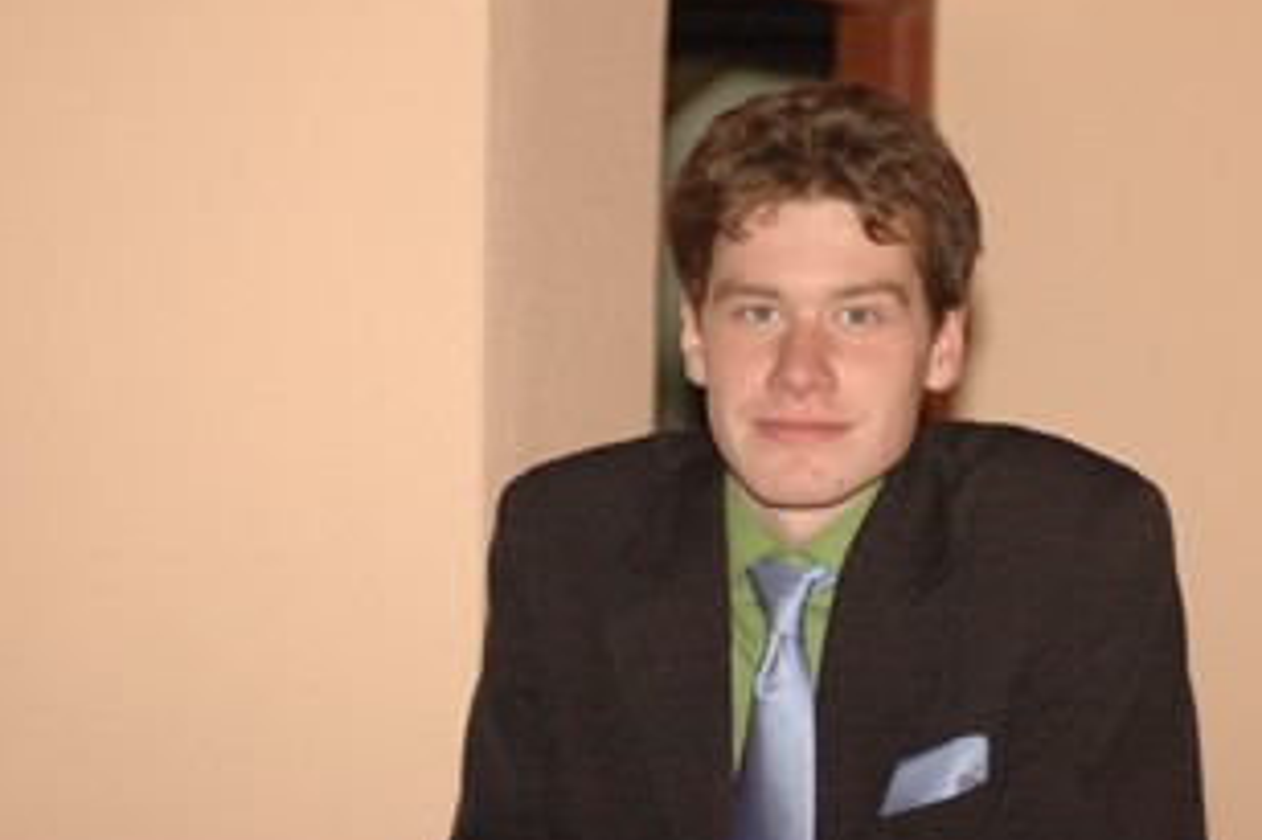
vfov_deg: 8.8
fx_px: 5466
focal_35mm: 156
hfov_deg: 13.2
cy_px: 332
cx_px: 811
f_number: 3.3
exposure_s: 1/60
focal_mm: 80
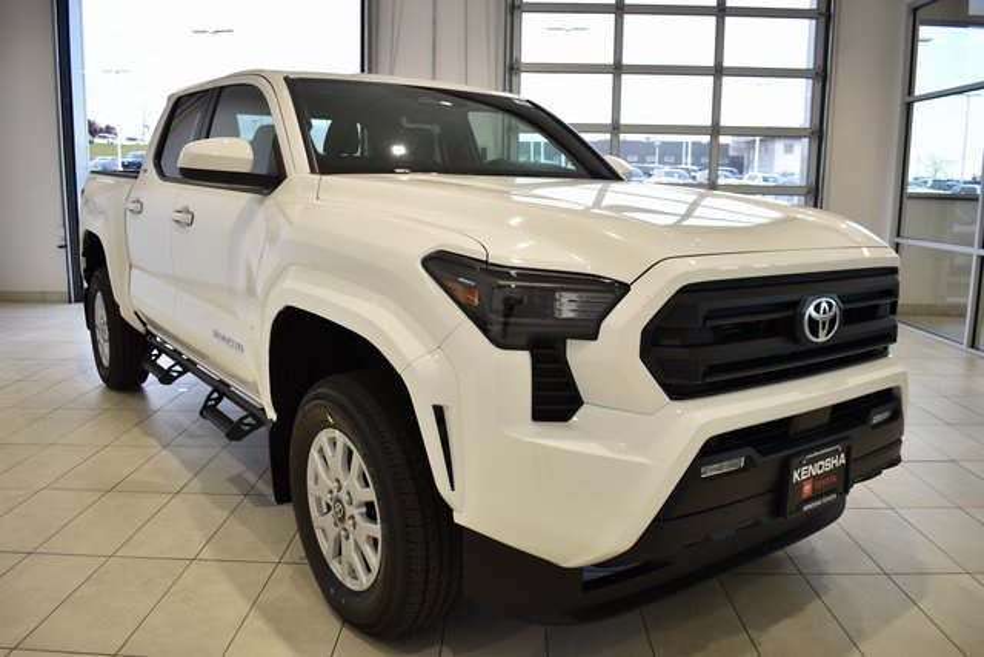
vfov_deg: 43.6
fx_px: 820
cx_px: 492
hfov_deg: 61.9
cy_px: 328
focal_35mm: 30
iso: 100
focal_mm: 20
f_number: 3.5
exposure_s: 1/40
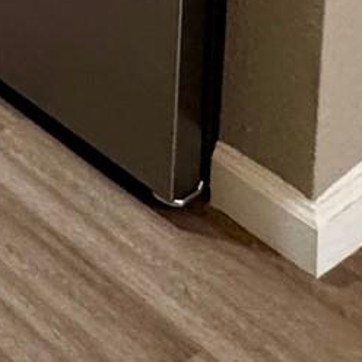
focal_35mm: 102
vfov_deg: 11.6
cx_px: -464
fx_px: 1207
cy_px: -663
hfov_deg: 13.4
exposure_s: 1/120
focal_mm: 2.22
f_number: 2.2
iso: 250
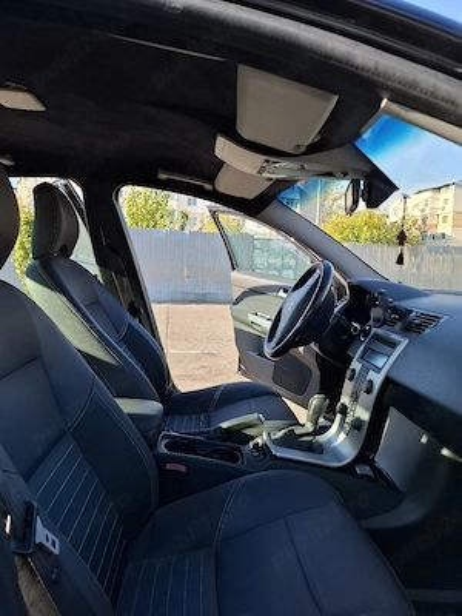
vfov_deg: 73.9
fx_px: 409
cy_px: 308
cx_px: 231
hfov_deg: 58.9
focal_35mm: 23
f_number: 1.8
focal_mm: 5.54
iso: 50
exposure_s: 1/417
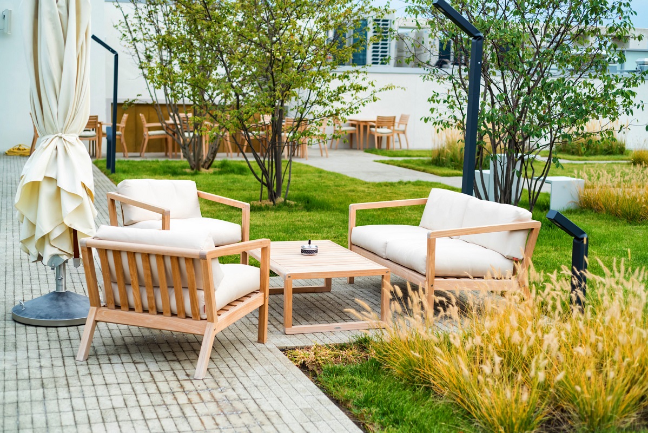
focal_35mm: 50
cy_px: 216
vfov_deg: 27.0
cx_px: 324
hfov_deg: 39.6
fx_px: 900
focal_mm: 50
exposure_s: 1/1600
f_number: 7.1
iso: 800
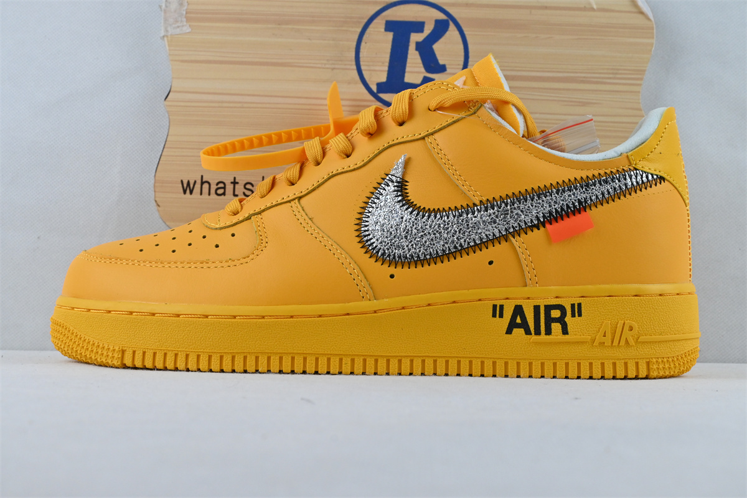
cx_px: 374
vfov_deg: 25.8
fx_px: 1089
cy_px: 249
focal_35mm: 52
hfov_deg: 37.9
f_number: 10
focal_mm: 35
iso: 1000
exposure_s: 1/200
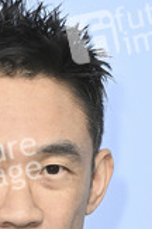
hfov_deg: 4.8
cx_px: 10
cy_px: 242
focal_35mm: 282
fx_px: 1793
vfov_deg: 7.3
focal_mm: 77
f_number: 5.6
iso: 1600
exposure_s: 1/320
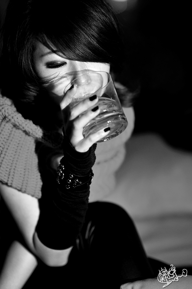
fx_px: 681
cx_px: 96
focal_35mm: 85
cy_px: 144
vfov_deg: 23.9
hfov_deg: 16.0
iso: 400
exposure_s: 1/30
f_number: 1.8
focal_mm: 85
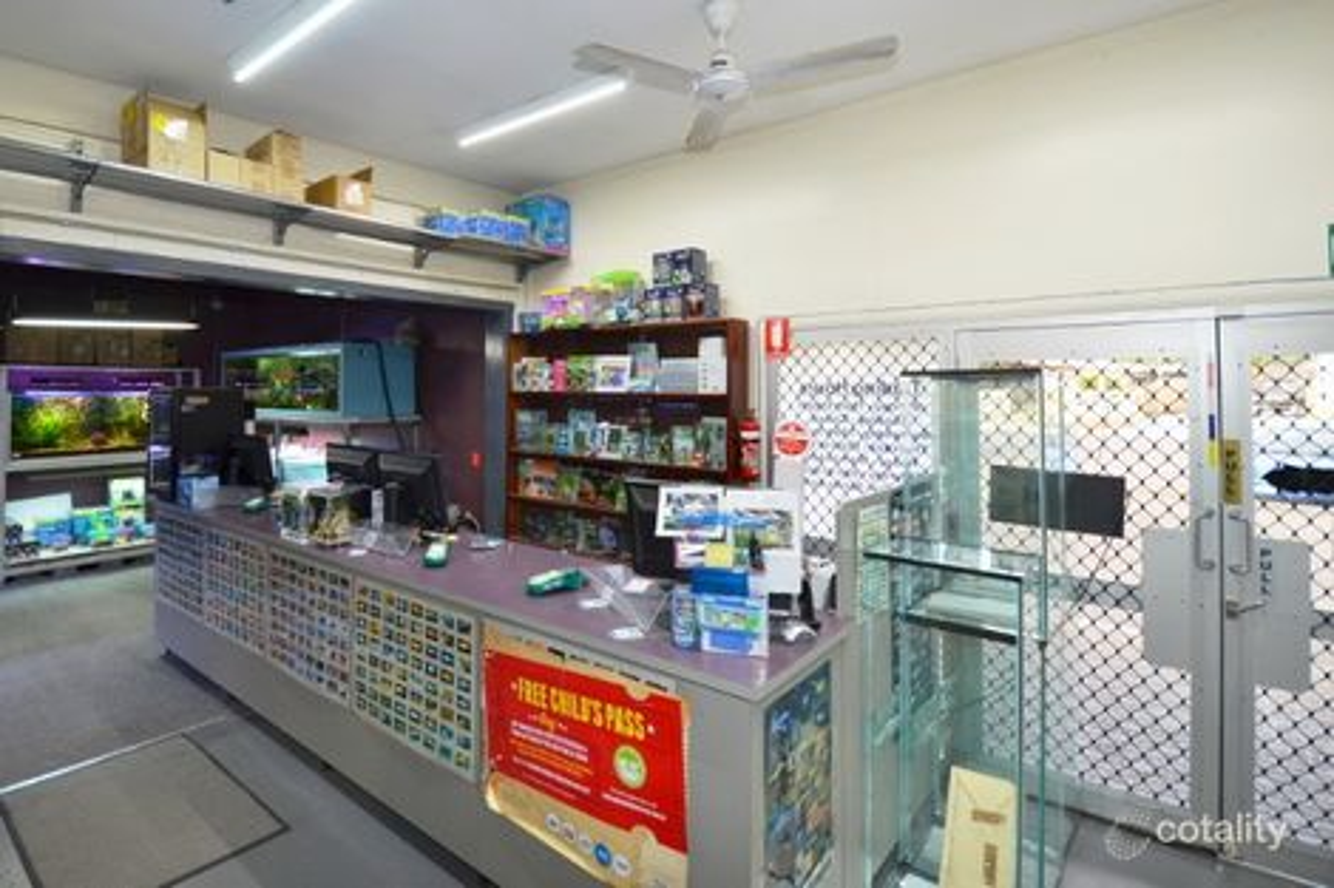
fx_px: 556
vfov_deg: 77.3
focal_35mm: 15
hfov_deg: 100.4
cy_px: 444
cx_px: 667
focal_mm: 10
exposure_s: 1/60
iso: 560
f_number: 4
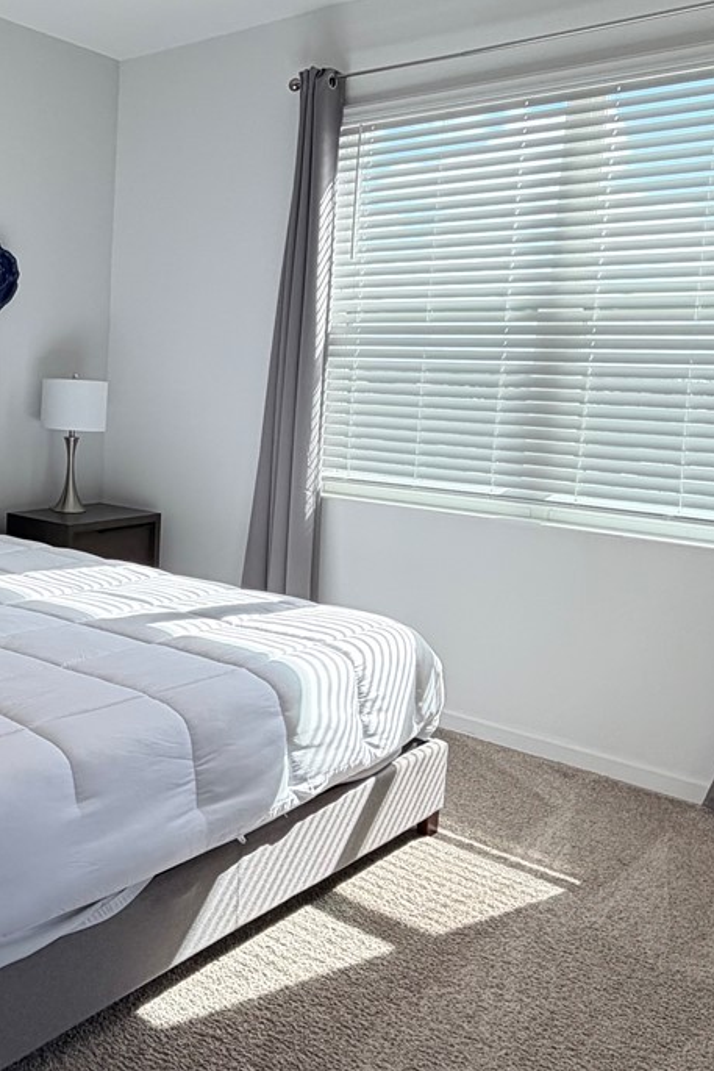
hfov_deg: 36.9
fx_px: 1011
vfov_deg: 55.8
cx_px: 98
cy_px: 508
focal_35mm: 34
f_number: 2.2
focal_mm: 2.22
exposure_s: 1/234
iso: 40
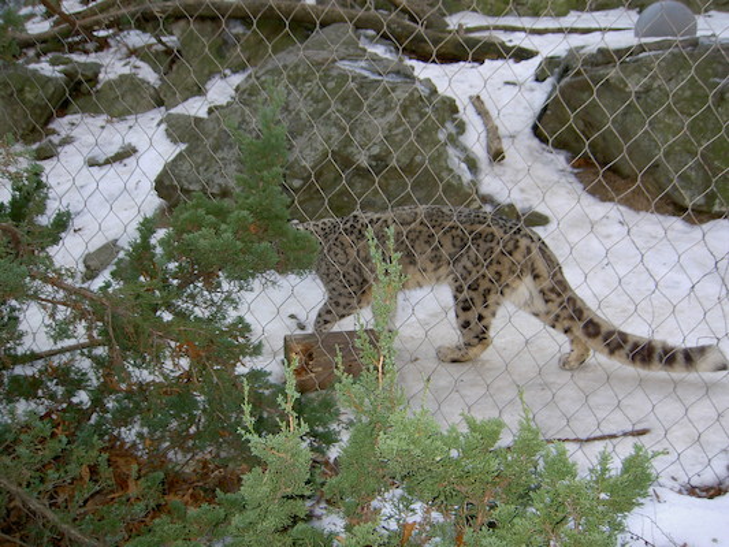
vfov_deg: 41.8
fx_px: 716
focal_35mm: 34
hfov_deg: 53.9
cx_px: 364
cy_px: 274
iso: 50
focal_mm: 5.6
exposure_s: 1/200
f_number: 2.8
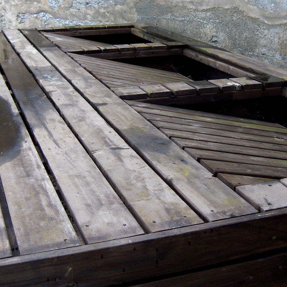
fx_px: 544
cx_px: 180
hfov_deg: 29.4
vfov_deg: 29.5
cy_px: 128
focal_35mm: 58
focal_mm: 8
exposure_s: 1/81.2
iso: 108
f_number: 2.8
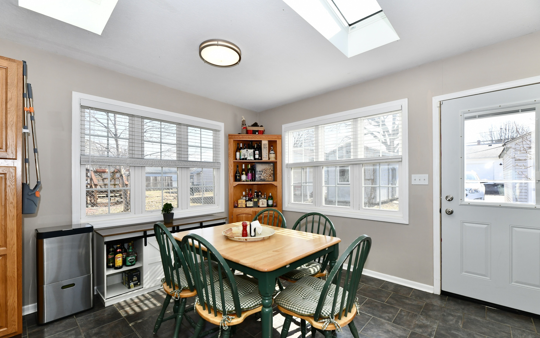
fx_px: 221
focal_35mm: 15
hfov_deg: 101.5
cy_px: 187
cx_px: 269
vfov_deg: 74.6
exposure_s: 1/250
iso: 640
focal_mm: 14
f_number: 8
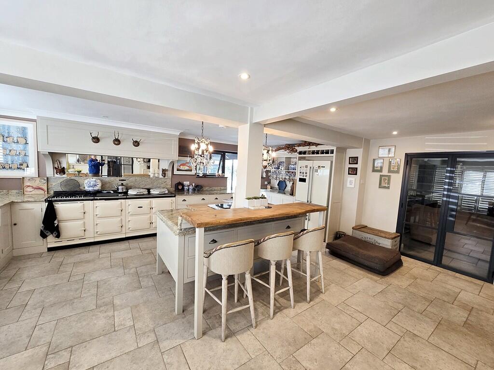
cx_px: 247
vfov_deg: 89.9
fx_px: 186
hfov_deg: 106.2
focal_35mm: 13
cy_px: 185
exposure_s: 1/50
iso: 80
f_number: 2.2
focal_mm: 2.2
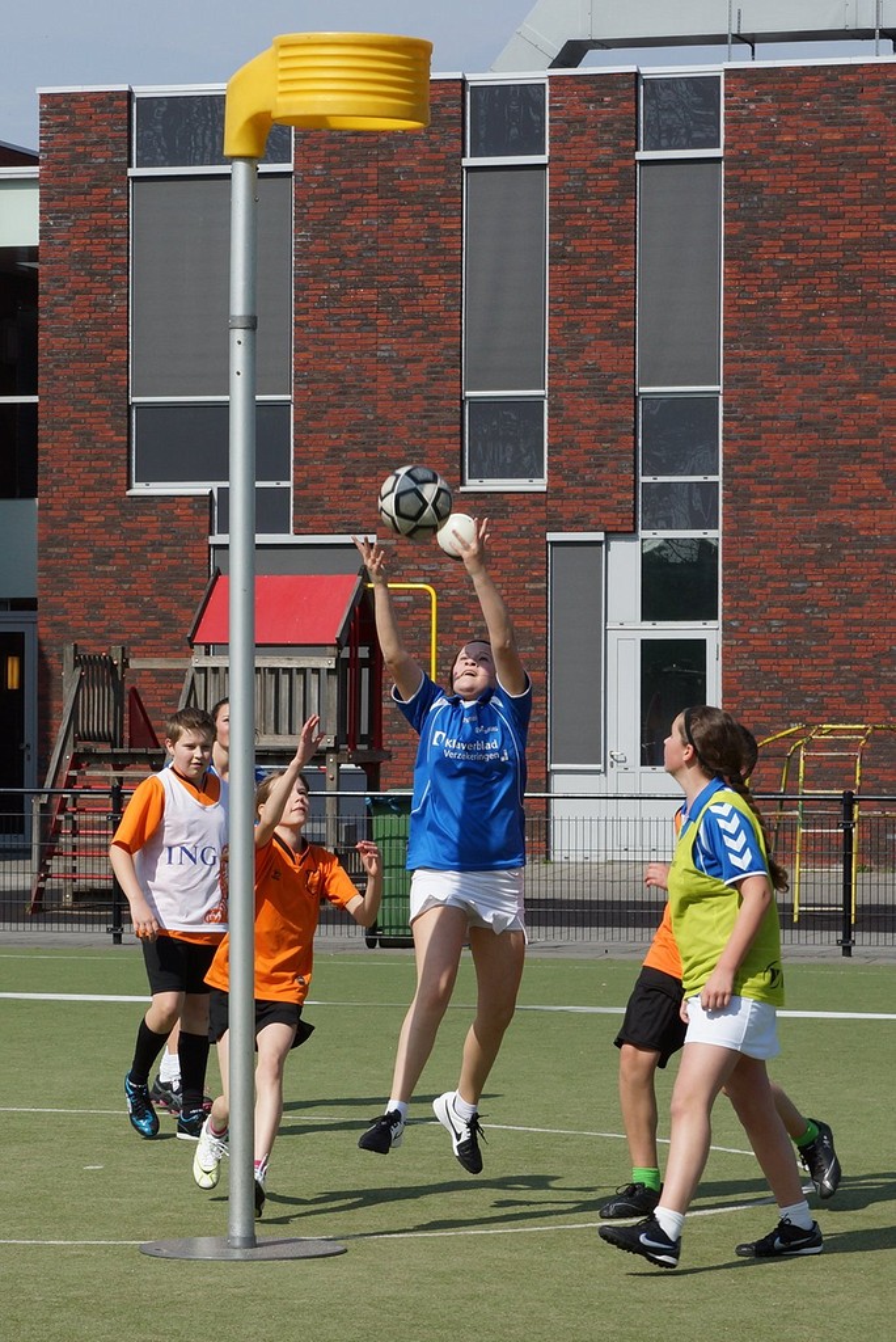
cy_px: 671
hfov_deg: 18.2
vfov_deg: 27.0
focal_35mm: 75
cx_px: 448
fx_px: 2796
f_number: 7.1
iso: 100
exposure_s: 1/500
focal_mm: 50
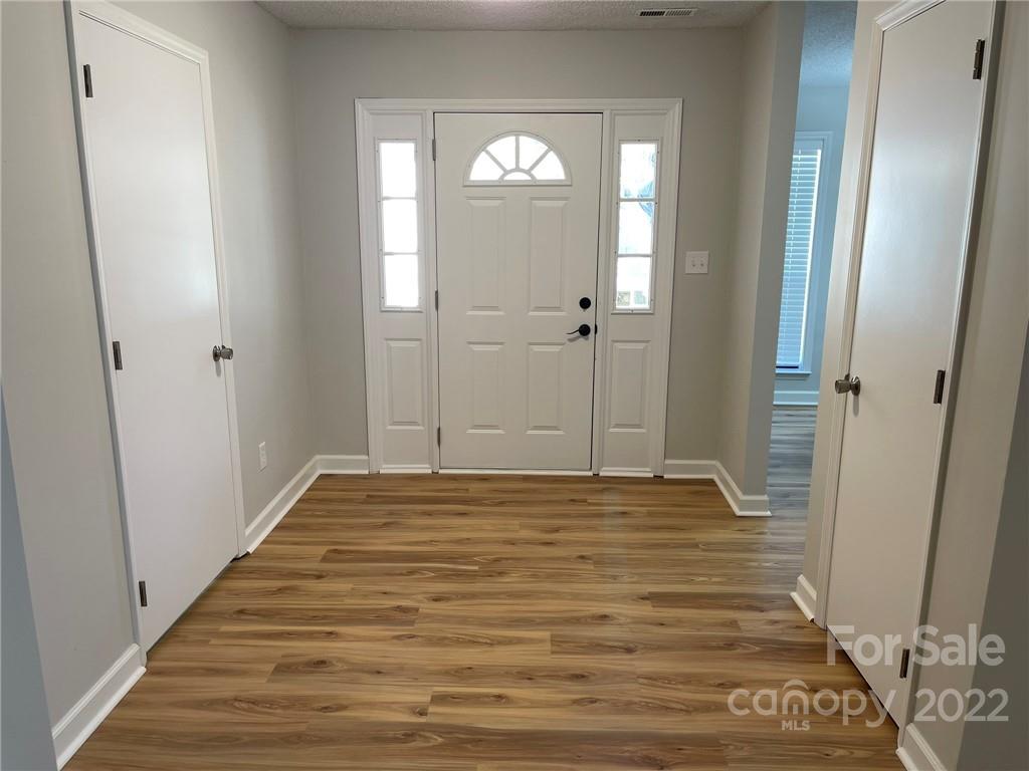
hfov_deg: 67.3
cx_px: 514
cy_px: 386
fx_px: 773
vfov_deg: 53.1
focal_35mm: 26
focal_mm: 5.1
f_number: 1.6
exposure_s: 1/60
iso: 80
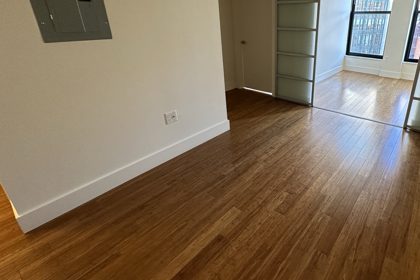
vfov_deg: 61.2
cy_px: 107
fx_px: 233
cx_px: 274
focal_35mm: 20
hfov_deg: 81.6
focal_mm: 2.22
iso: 160
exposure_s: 1/60
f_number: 2.2
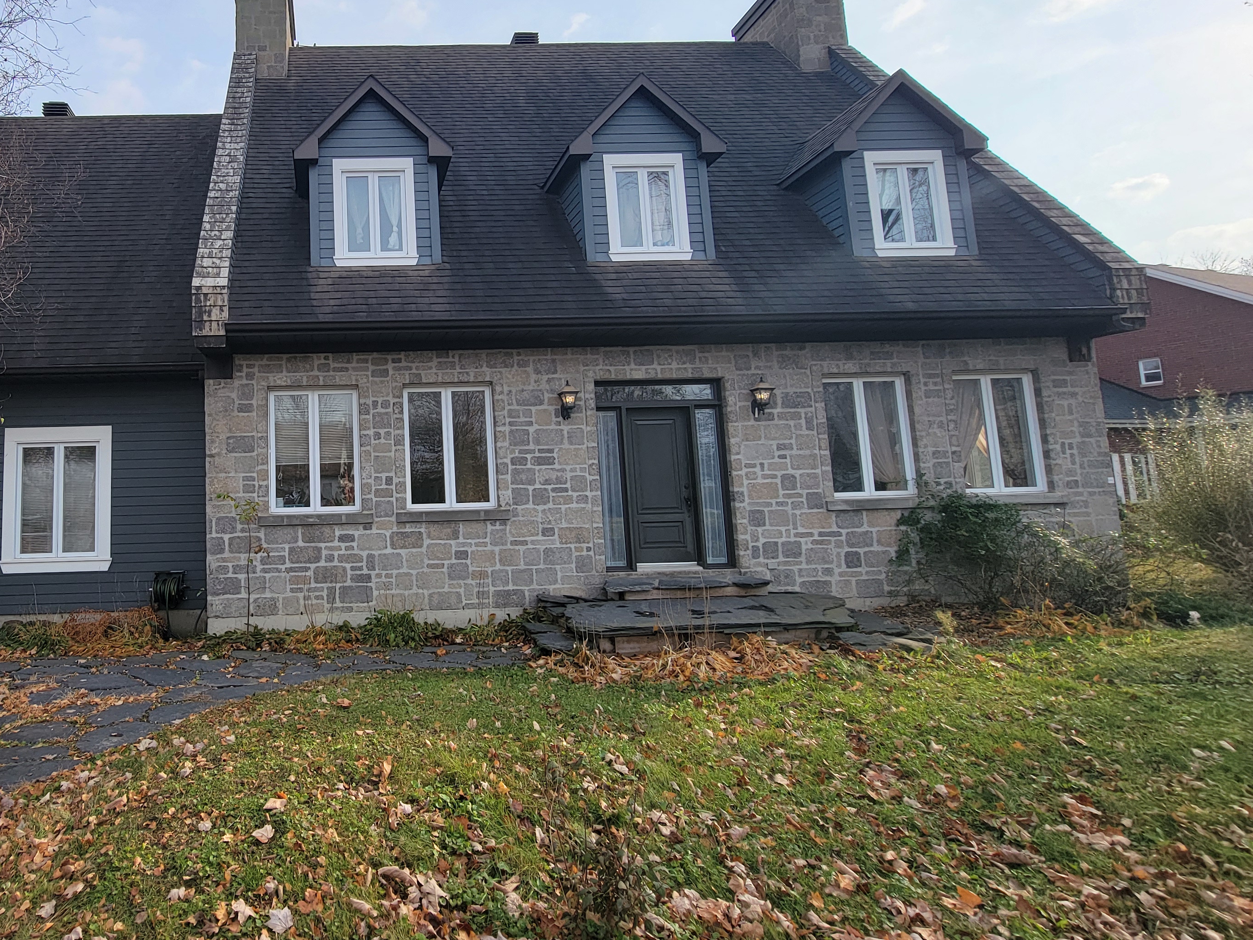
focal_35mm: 19
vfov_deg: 68.1
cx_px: 348
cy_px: 384
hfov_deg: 79.6
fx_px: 688
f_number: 2.2
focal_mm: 2.2
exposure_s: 1/1192
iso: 50
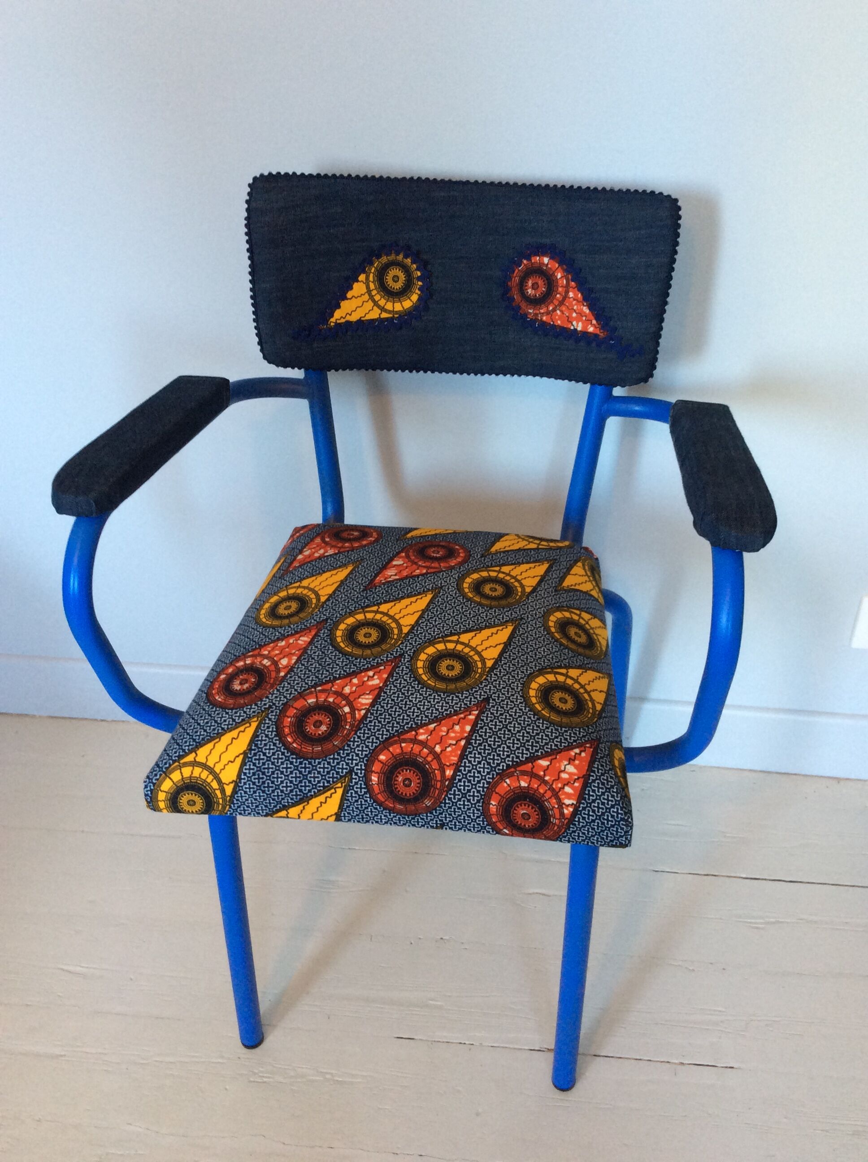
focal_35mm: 32
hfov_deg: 44.1
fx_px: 1073
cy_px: 581
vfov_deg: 56.9
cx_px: 434
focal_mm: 3.3
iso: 64
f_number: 2.4
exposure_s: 1/25
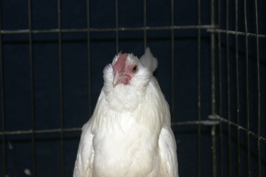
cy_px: 88
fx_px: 776
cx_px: 133
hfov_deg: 19.5
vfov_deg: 13.0
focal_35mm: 105
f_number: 5.6
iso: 800
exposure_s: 1/125
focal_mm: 70
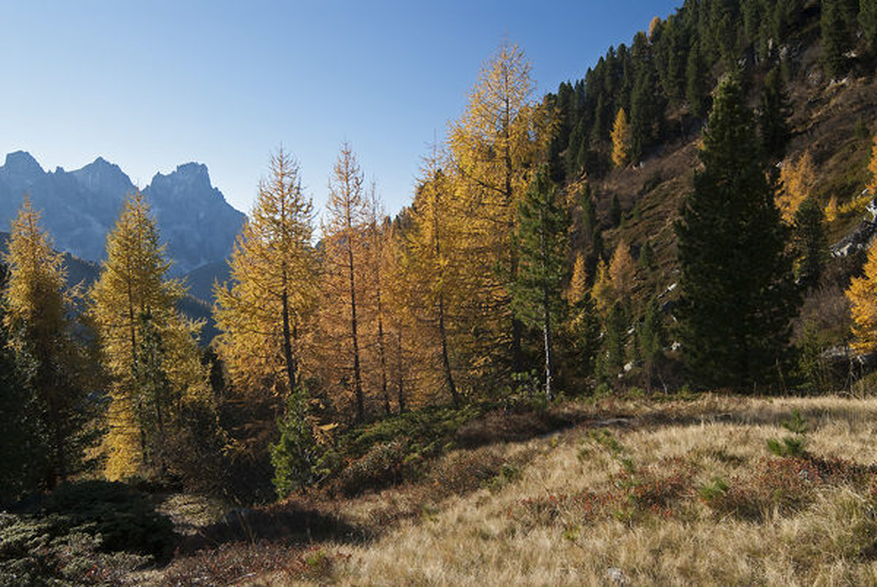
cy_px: 294
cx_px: 438
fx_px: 659
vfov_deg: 48.1
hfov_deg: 67.3
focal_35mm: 27
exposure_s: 1/100
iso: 200
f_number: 8
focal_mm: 18
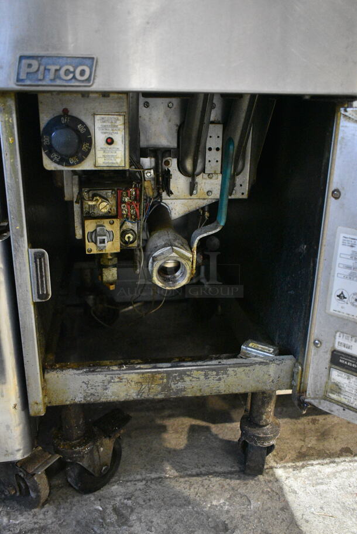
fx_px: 446
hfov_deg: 43.7
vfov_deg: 61.9
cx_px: 178
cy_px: 267
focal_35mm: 30
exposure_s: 1/200
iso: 6400
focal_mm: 20
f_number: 3.8
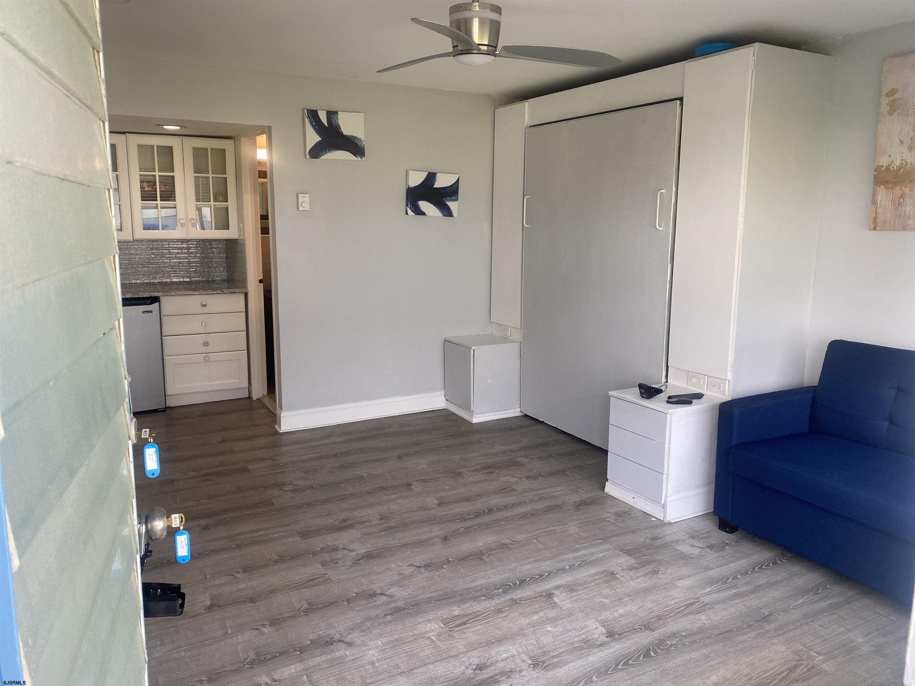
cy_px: 343
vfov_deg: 53.1
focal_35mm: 26
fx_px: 687
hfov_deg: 67.3
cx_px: 458
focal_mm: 4.25
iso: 100
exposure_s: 1/122
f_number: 1.8
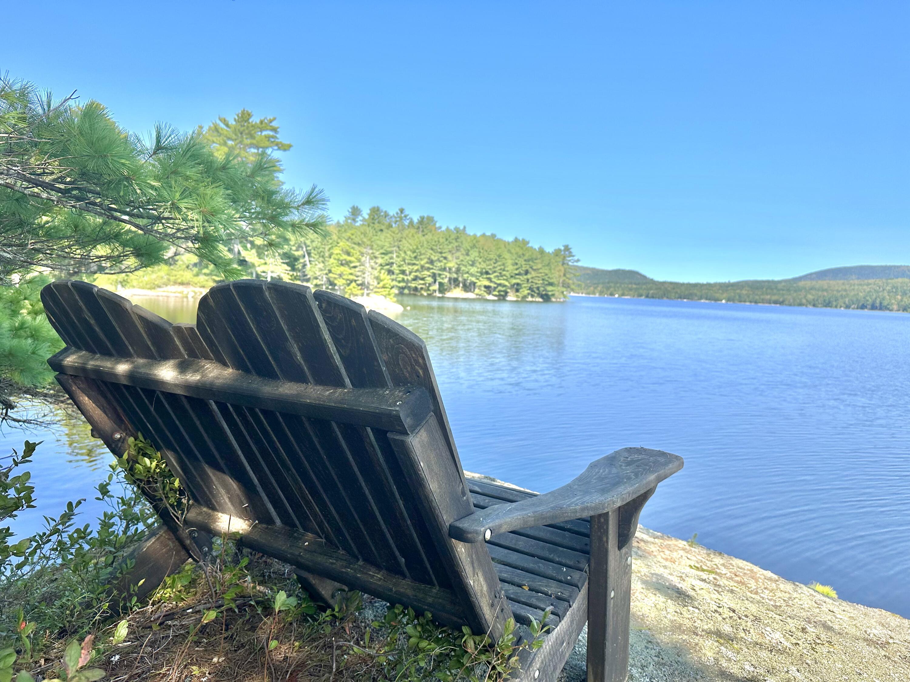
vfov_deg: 56.8
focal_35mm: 24
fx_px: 631
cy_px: 341
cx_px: 455
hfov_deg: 71.6
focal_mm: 6.86
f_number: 1.78
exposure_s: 1/3058
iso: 80
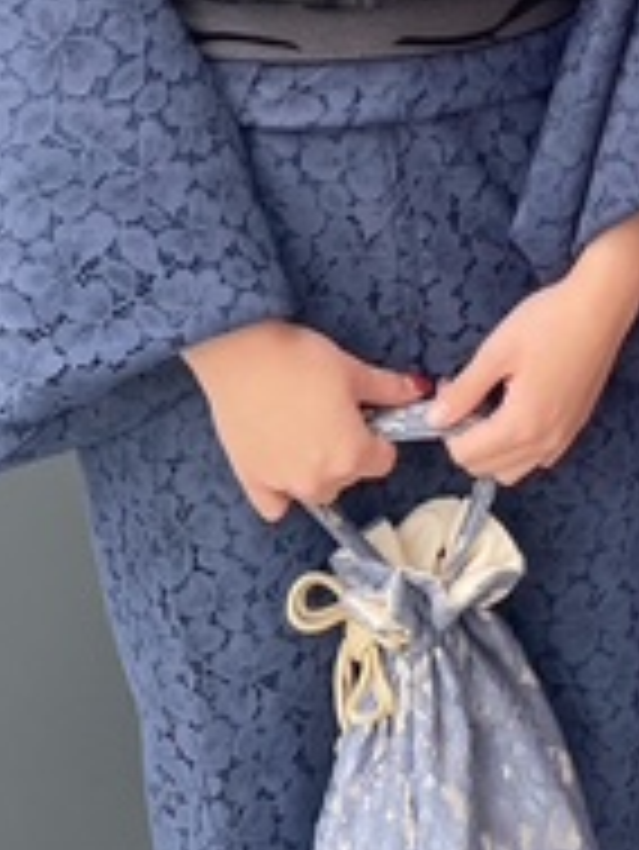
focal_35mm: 88
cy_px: -418
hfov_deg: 16.1
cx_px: 765
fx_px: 2163
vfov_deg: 19.4
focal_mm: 4.2
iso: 32
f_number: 1.6
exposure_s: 1/606
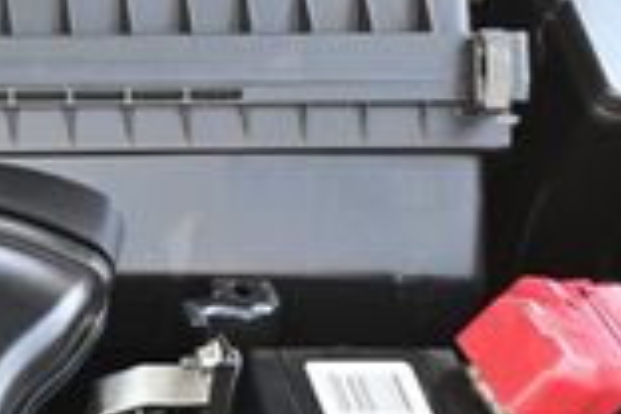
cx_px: -649
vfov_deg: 9.8
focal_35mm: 138
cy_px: 454
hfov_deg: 12.8
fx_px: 2381
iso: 500
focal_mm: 22.5
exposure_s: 1/125
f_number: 4
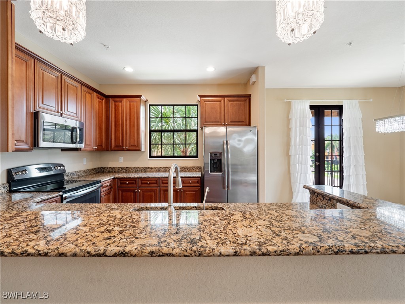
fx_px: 164
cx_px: 202
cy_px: 152
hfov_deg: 102.1
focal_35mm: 14
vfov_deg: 85.7
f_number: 7.1
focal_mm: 7
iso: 200
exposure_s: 1/5
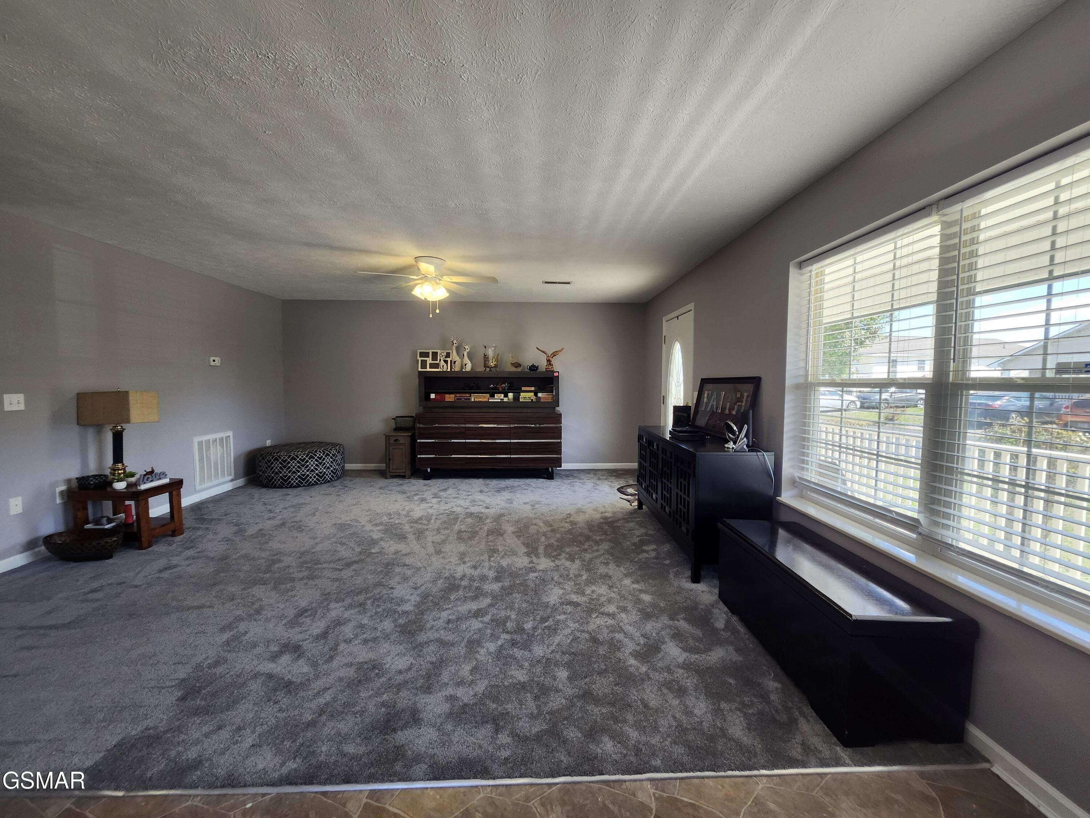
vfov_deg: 89.9
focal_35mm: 13
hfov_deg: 106.2
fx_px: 409
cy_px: 409
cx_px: 545
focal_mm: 1.74
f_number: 2.2
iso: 64
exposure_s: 1/60
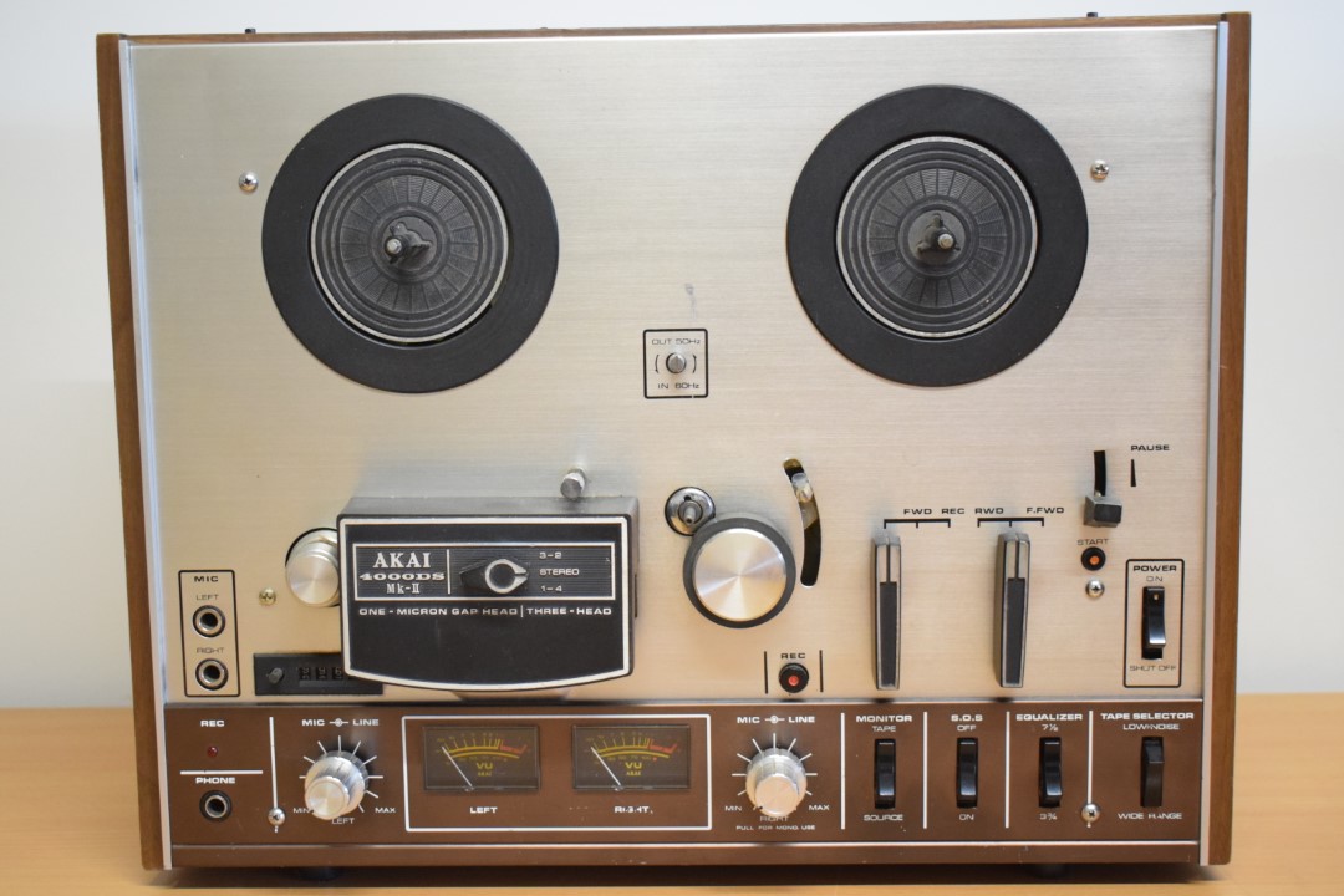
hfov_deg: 38.9
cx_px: 672
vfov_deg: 26.5
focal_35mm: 51
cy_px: 448
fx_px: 1904
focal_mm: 34
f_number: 4.5
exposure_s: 1/125
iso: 2800
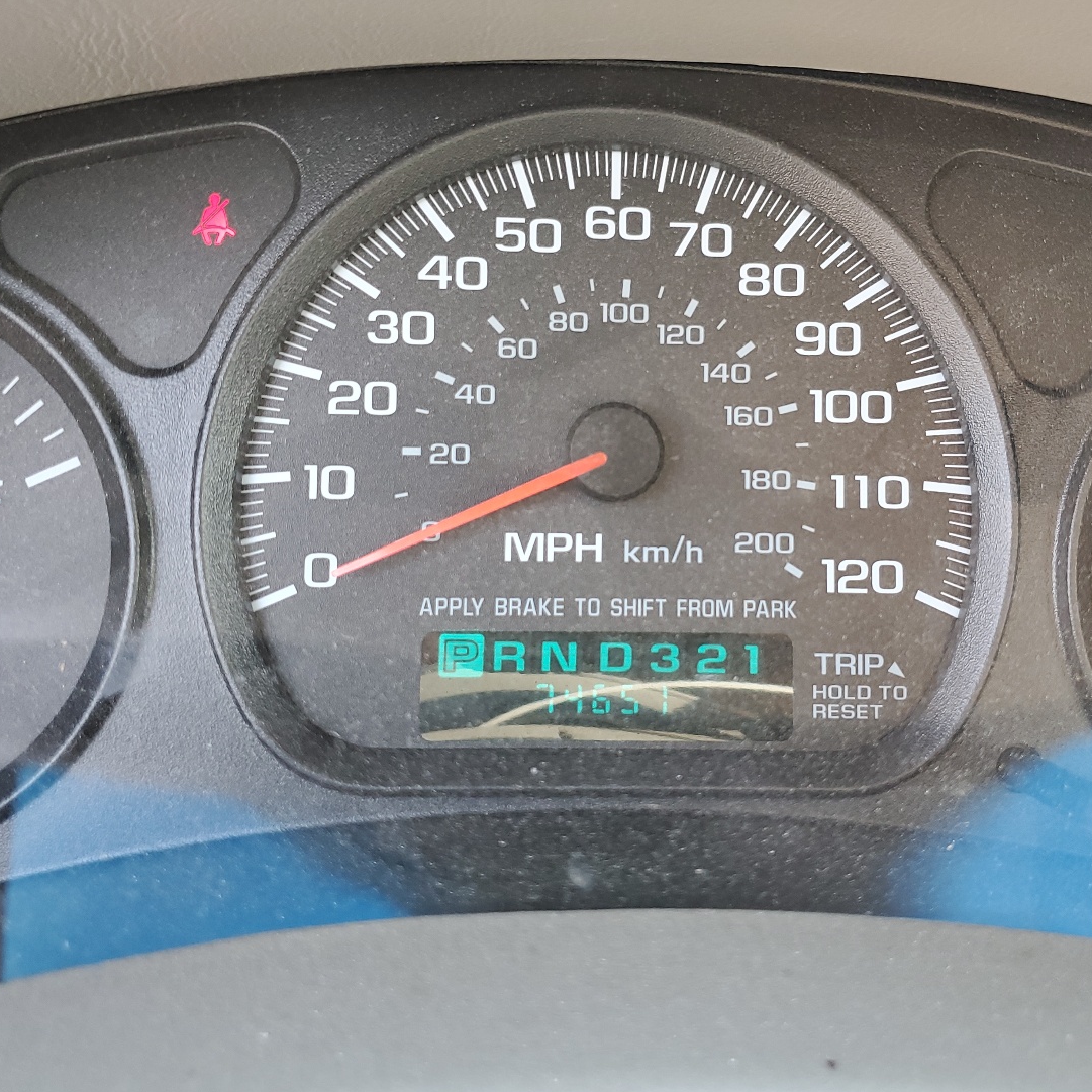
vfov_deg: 48.4
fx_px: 1213
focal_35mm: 34
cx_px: 616
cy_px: 489
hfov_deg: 48.3
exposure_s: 1/60.2
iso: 58
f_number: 1.5
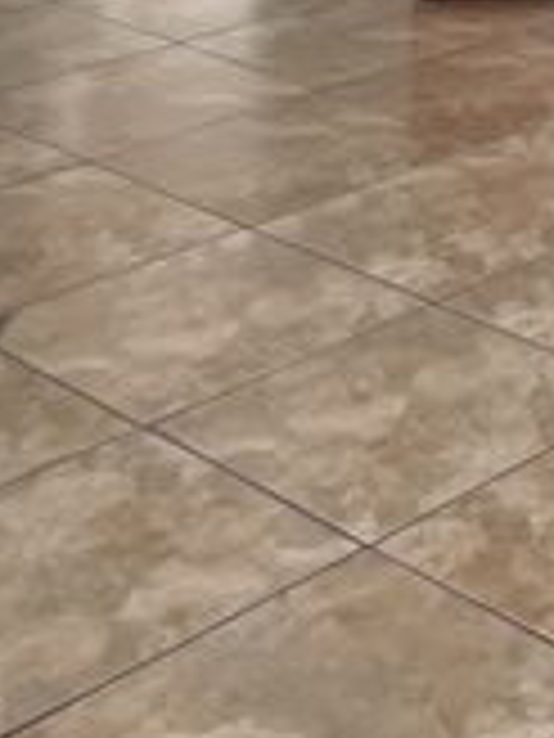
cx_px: 1097
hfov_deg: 13.3
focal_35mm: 96
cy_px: -261
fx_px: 2049
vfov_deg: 18.7
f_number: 1.6
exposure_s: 1/121
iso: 50
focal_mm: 4.2
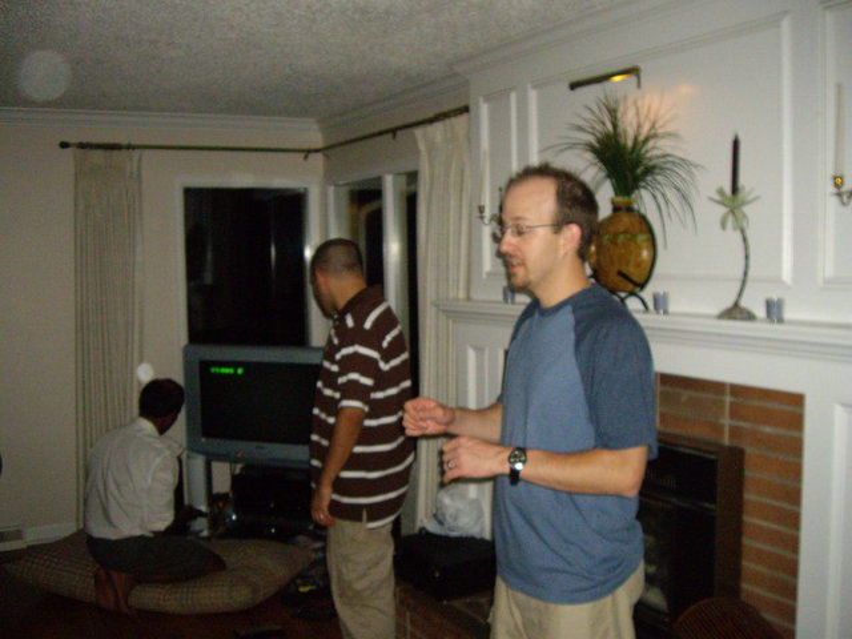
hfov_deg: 49.0
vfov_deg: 37.7
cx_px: 426
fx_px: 935
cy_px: 320
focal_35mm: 38
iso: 400
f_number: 2.7
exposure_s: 1/40
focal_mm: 6.2
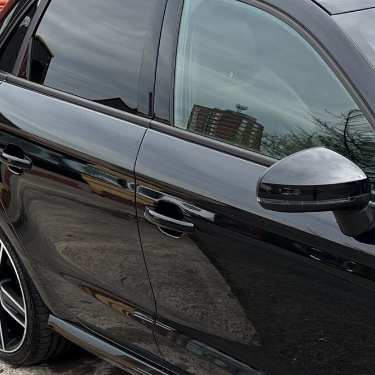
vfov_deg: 19.5
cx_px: 510
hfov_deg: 18.2
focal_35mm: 88
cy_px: 304
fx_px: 1079
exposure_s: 1/991
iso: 50
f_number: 1.5
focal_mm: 5.7
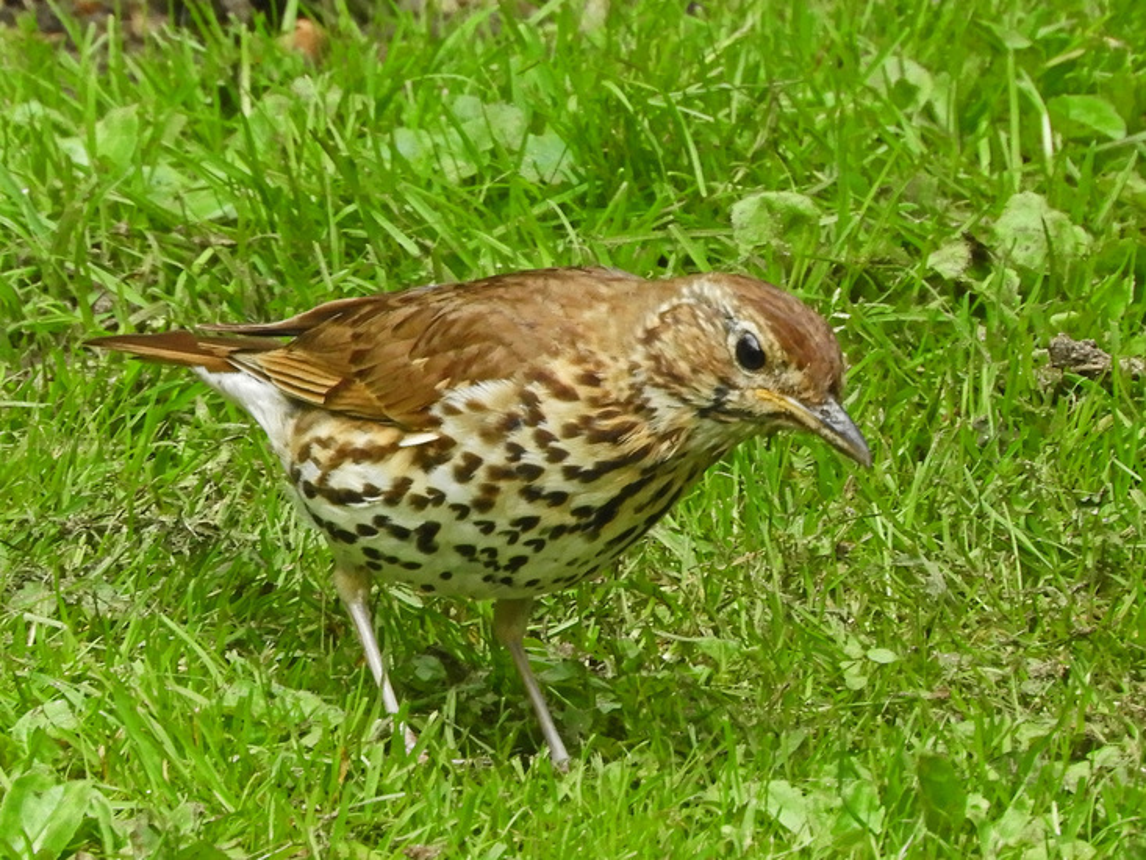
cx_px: 573
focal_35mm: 650
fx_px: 21522
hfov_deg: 3.1
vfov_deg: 2.3
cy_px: 430
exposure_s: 1/250
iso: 400
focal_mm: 116.5
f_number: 5.6
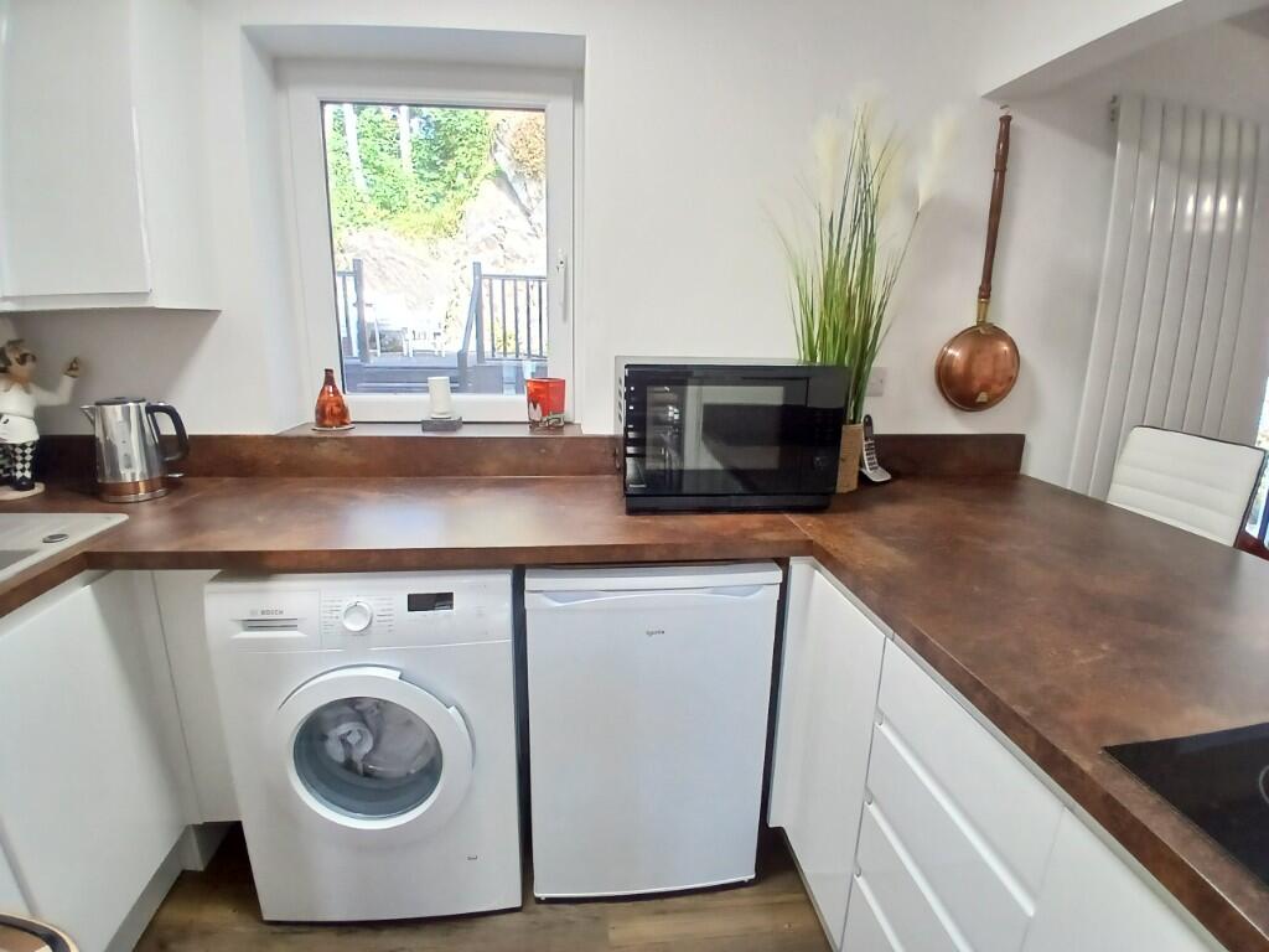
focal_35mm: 17
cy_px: 476
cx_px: 634
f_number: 2.2
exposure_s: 1/33.3
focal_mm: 1.4
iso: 160
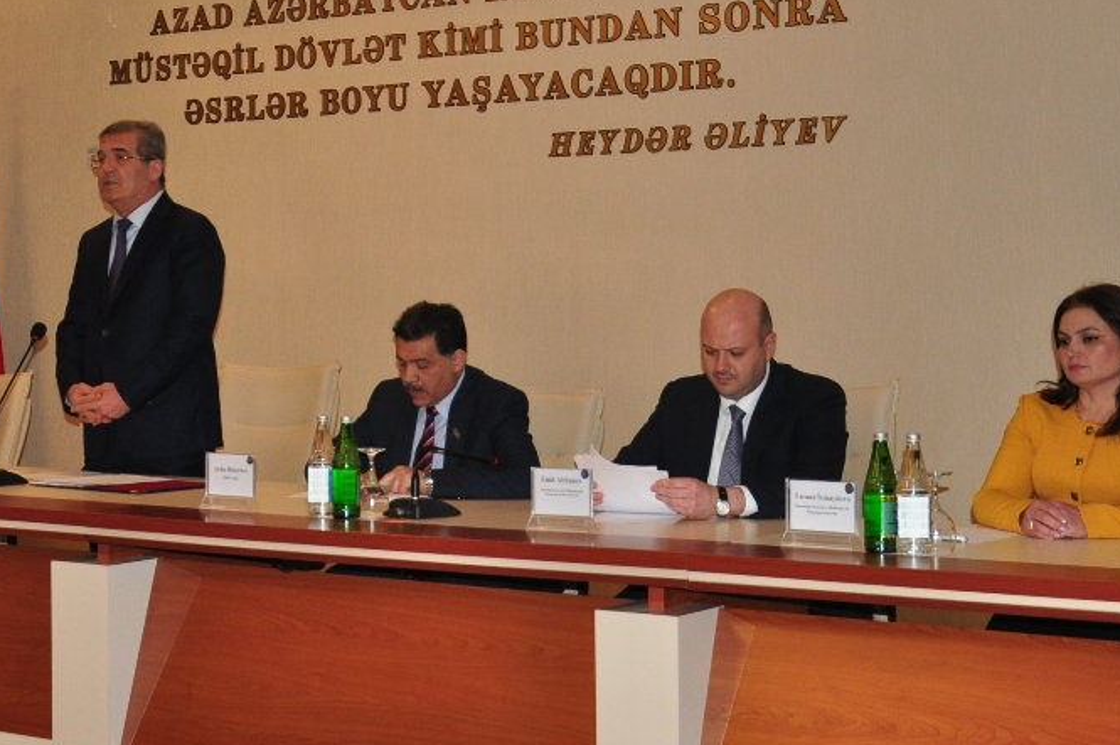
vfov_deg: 20.5
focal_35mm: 66
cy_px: 243
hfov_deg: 30.4
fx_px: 2051
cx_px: 419
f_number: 4
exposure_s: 1/160
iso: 800
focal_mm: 26
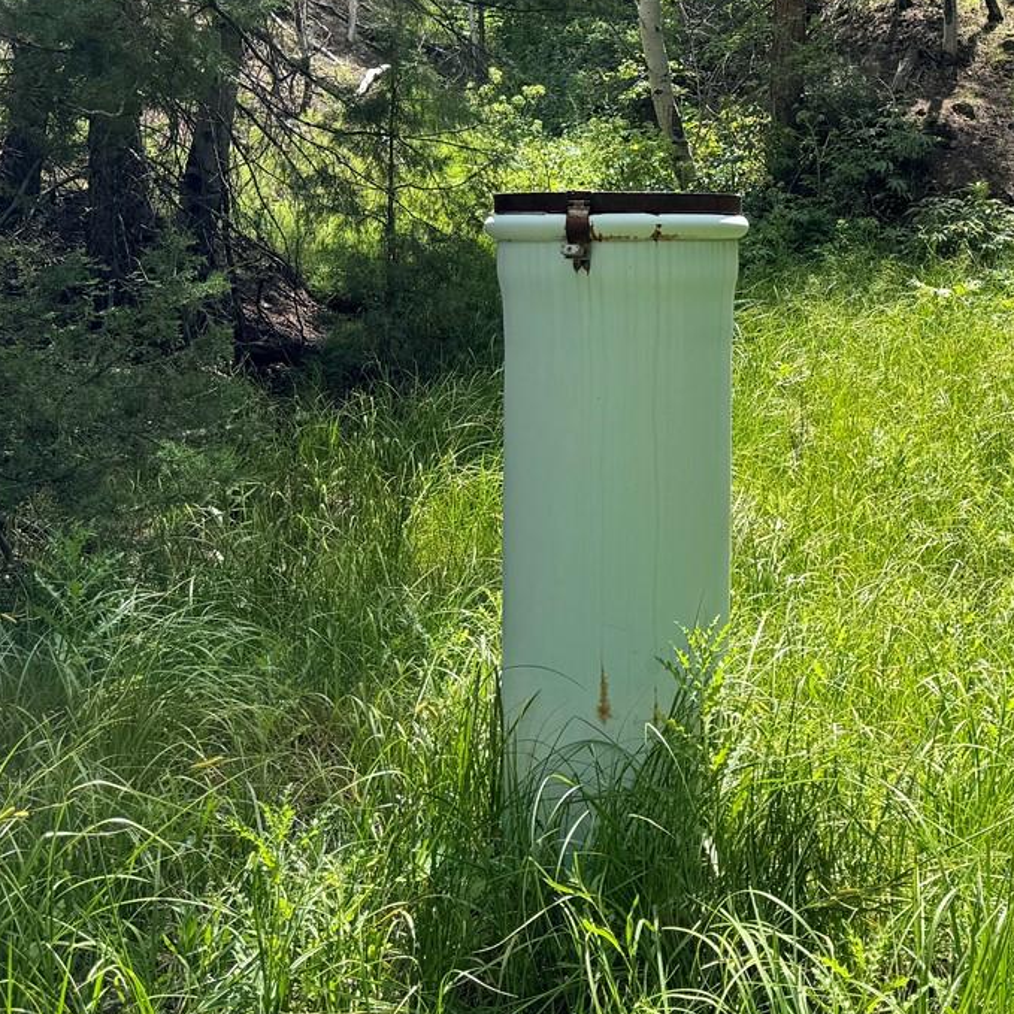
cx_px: 1092
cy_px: 254
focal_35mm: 50
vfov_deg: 33.4
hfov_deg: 30.7
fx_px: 1657
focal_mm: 6.76
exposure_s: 1/1488
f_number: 1.78
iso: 80
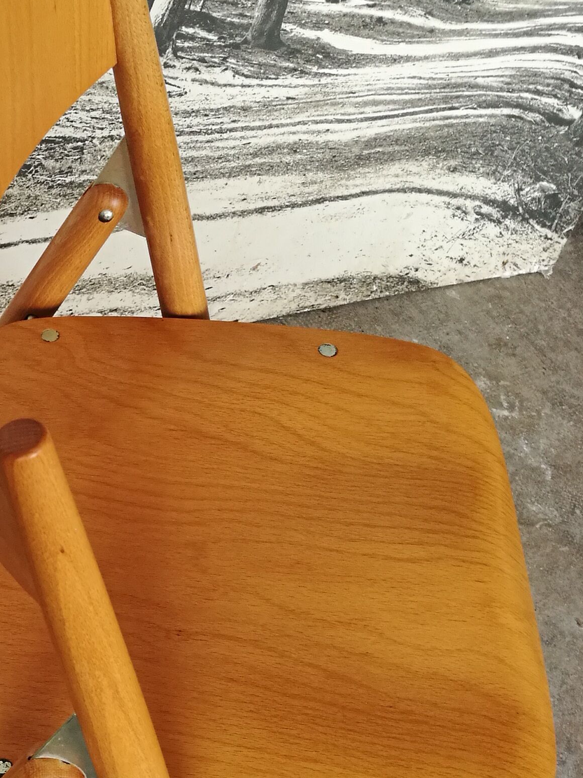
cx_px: -12
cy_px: 520
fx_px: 1280
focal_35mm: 57
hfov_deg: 24.4
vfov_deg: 33.5
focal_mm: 4.5
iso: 125
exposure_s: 1/50
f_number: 2.2
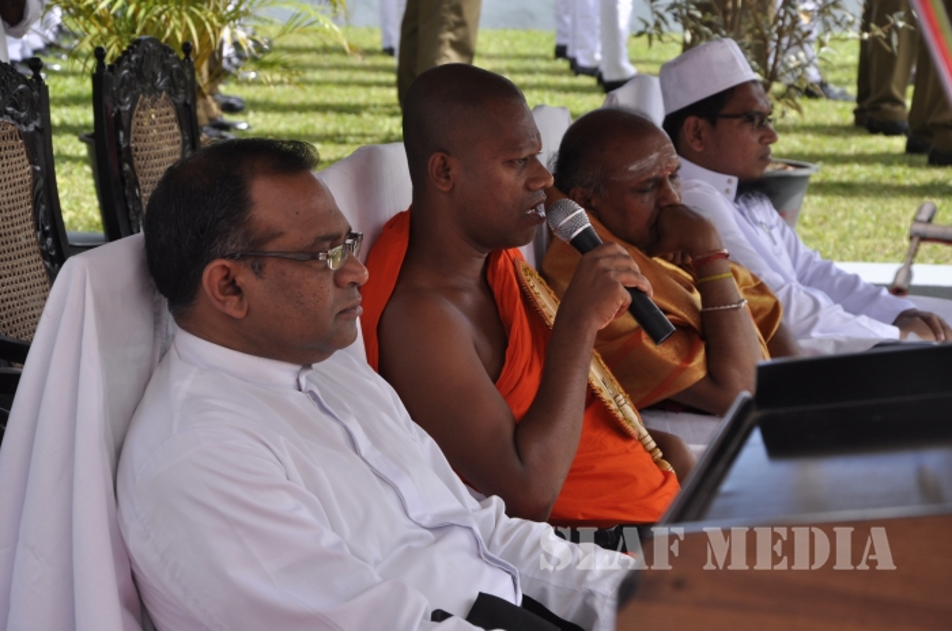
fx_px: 2970
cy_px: 316
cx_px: 476
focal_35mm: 112
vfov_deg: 12.1
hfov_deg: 18.2
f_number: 9
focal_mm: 75
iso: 250
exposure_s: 1/250
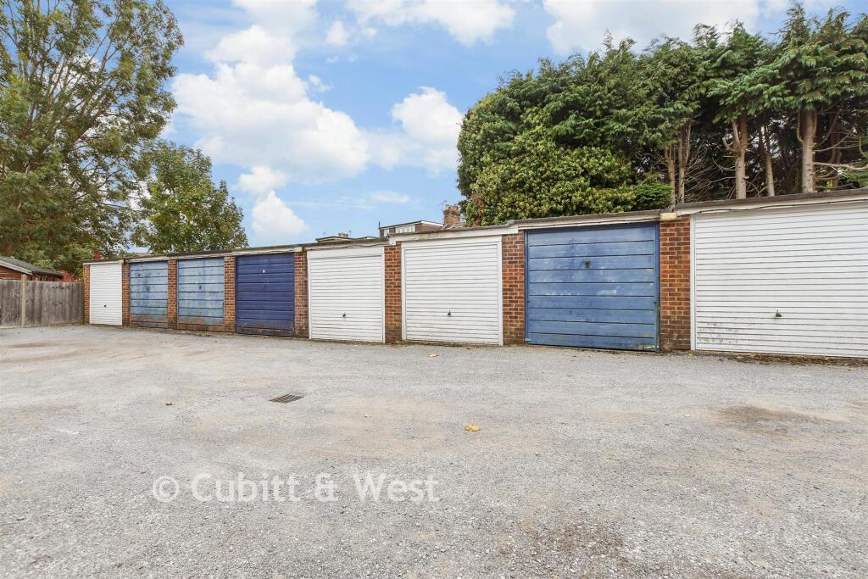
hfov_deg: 100.4
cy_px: 290
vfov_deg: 77.3
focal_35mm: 15
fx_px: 362
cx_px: 434
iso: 160
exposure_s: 1/20
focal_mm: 10
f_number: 8
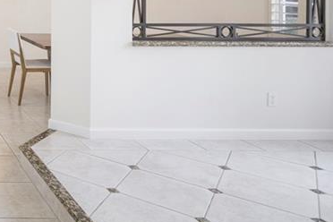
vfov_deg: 28.0
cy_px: -19
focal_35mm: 44
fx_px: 407
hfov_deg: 32.2
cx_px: -111
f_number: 11
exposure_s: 1/8
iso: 320
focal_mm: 16
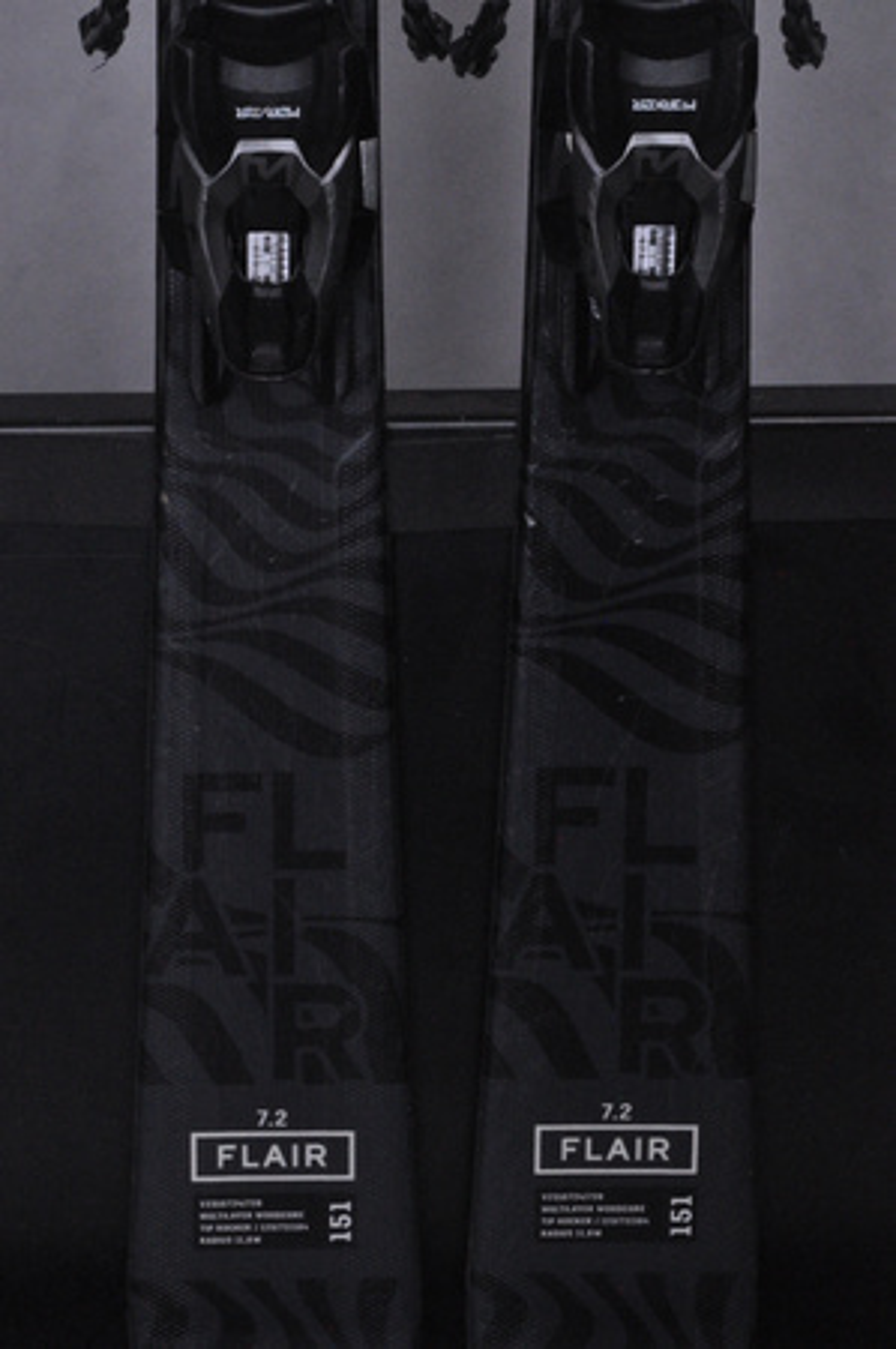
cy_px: 674
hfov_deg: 10.1
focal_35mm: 135
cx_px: 448
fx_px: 5051
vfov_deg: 15.2
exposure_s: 1/125
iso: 3200
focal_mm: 90
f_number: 11
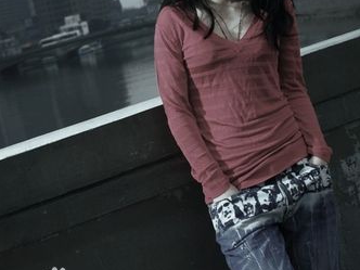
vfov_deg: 23.6
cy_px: 51
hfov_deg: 31.7
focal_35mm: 61
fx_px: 634
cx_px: 179
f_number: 3.2
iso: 100
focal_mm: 28
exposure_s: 1/80
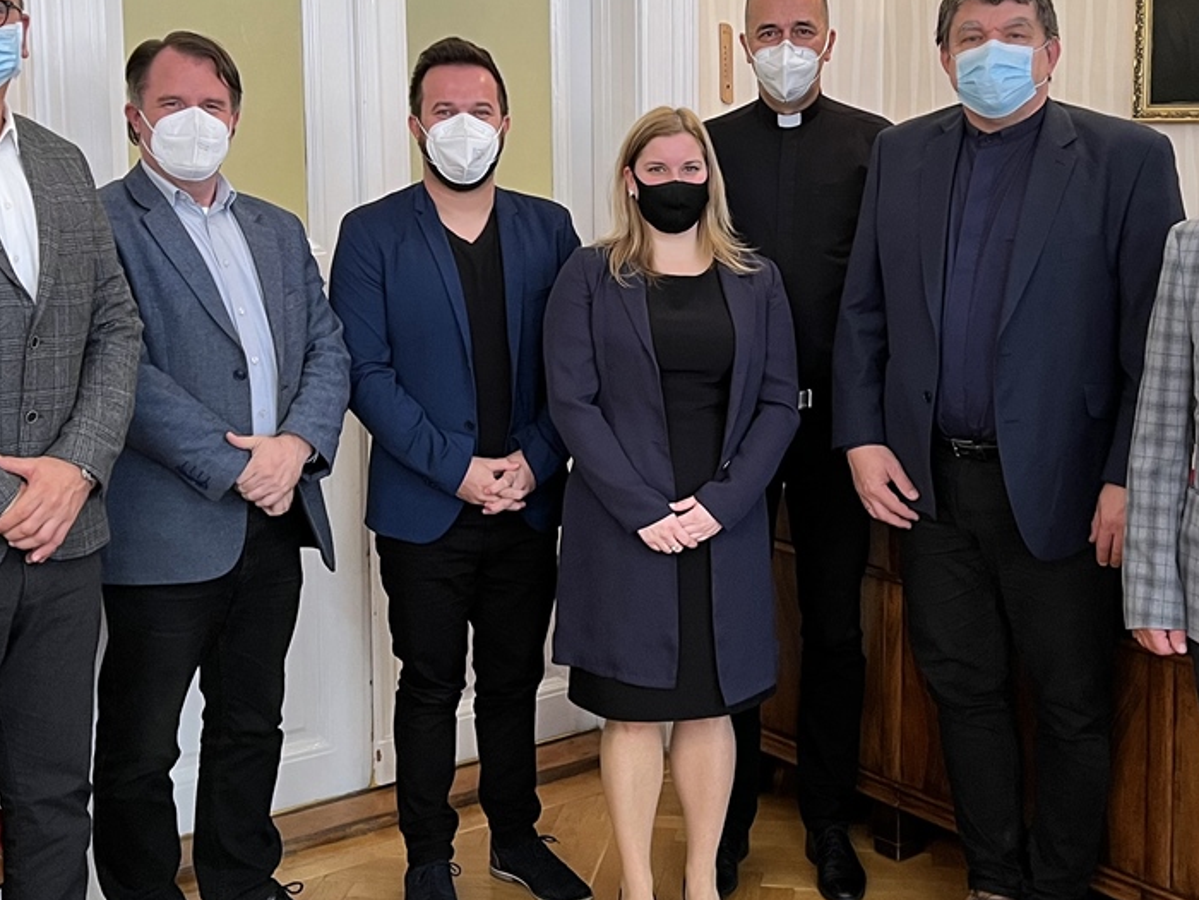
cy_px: 333
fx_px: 1801
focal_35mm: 52
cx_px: 661
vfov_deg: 27.9
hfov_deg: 36.8
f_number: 1.5
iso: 125
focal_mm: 5.7
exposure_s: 1/50
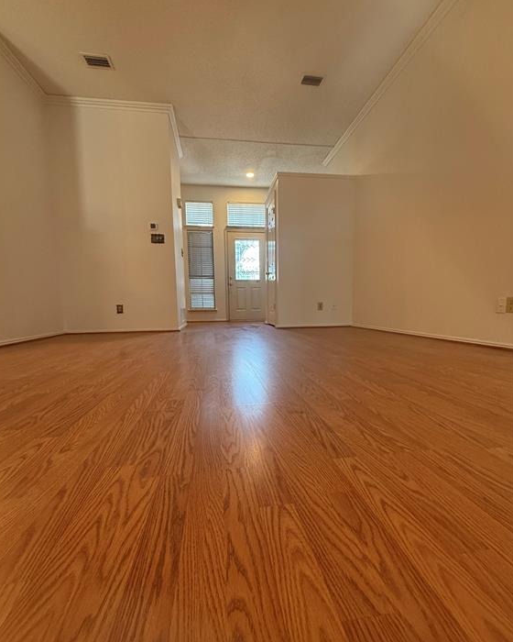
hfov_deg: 84.0
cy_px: 335
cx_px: 254
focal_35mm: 15
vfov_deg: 96.7
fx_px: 285
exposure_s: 1/120
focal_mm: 2.22
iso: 400
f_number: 2.2
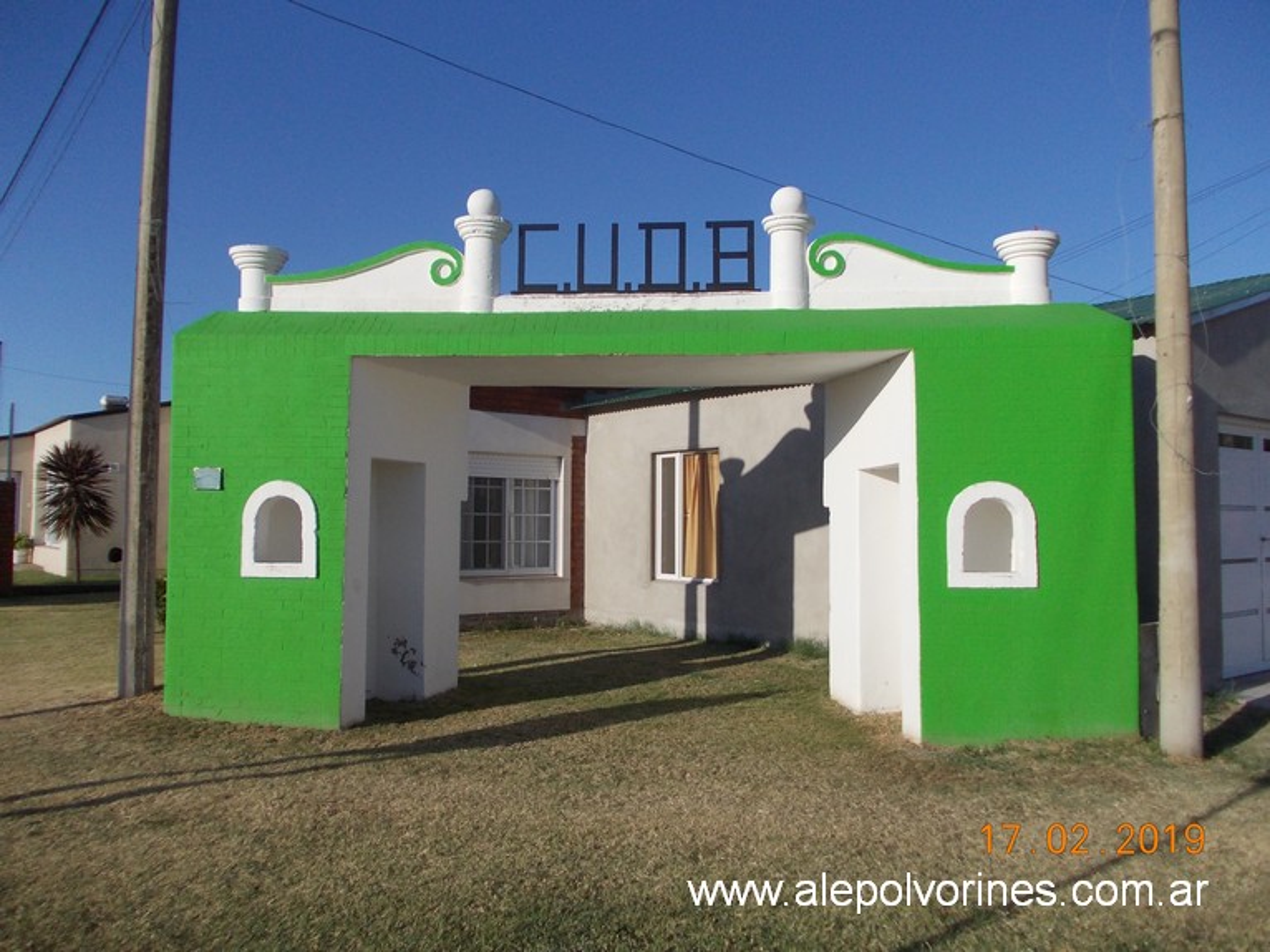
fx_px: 1027
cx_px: 635
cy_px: 476
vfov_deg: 49.7
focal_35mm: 28
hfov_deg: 63.5
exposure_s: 1/500
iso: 80
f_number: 5.4
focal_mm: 4
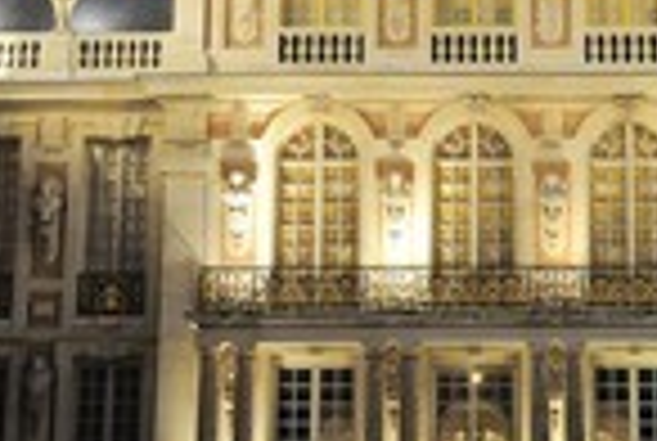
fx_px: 1628
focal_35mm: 89
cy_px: 207
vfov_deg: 15.4
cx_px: 477
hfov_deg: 22.6
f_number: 9
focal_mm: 31
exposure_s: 3
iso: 200
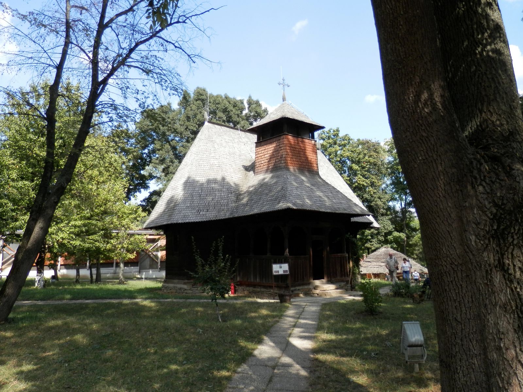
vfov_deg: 54.9
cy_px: 196
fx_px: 378
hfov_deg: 69.4
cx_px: 262
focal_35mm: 25
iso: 80
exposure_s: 1/400
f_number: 3
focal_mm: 4.5
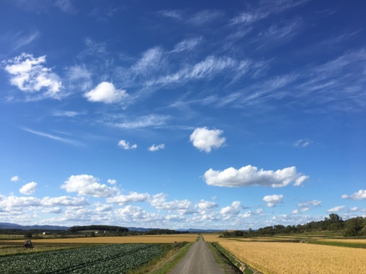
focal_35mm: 29
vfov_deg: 48.2
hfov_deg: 61.7
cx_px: 183
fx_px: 307
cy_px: 137
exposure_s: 1/1923
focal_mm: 4.15
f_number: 2.2
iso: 25
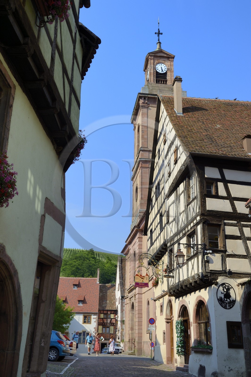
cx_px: 126
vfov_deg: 50.7
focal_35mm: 38
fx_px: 398
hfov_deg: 35.0
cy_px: 188
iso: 200
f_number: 11
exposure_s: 1/250
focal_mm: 38
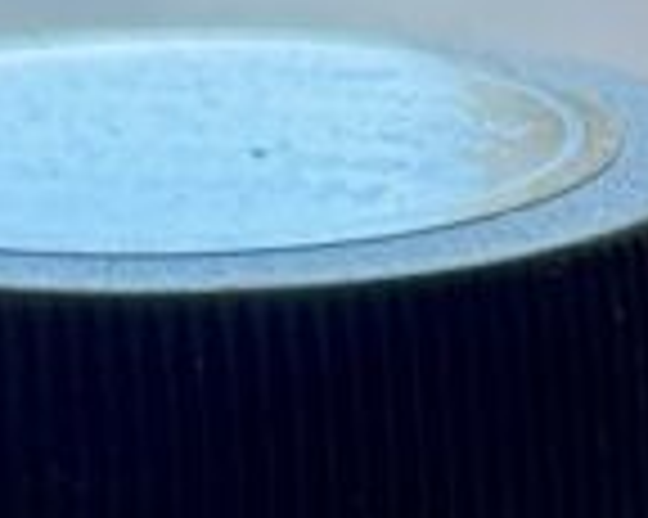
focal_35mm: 333
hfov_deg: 5.7
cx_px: 1102
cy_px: 1455
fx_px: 6382
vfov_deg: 4.5
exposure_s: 1/80
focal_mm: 6.76
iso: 100
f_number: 1.78
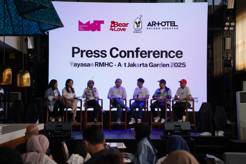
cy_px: 82
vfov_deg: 20.6
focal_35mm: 66
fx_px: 451
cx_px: 123
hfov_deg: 30.5
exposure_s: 1/100
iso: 500
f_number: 4
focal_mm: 66
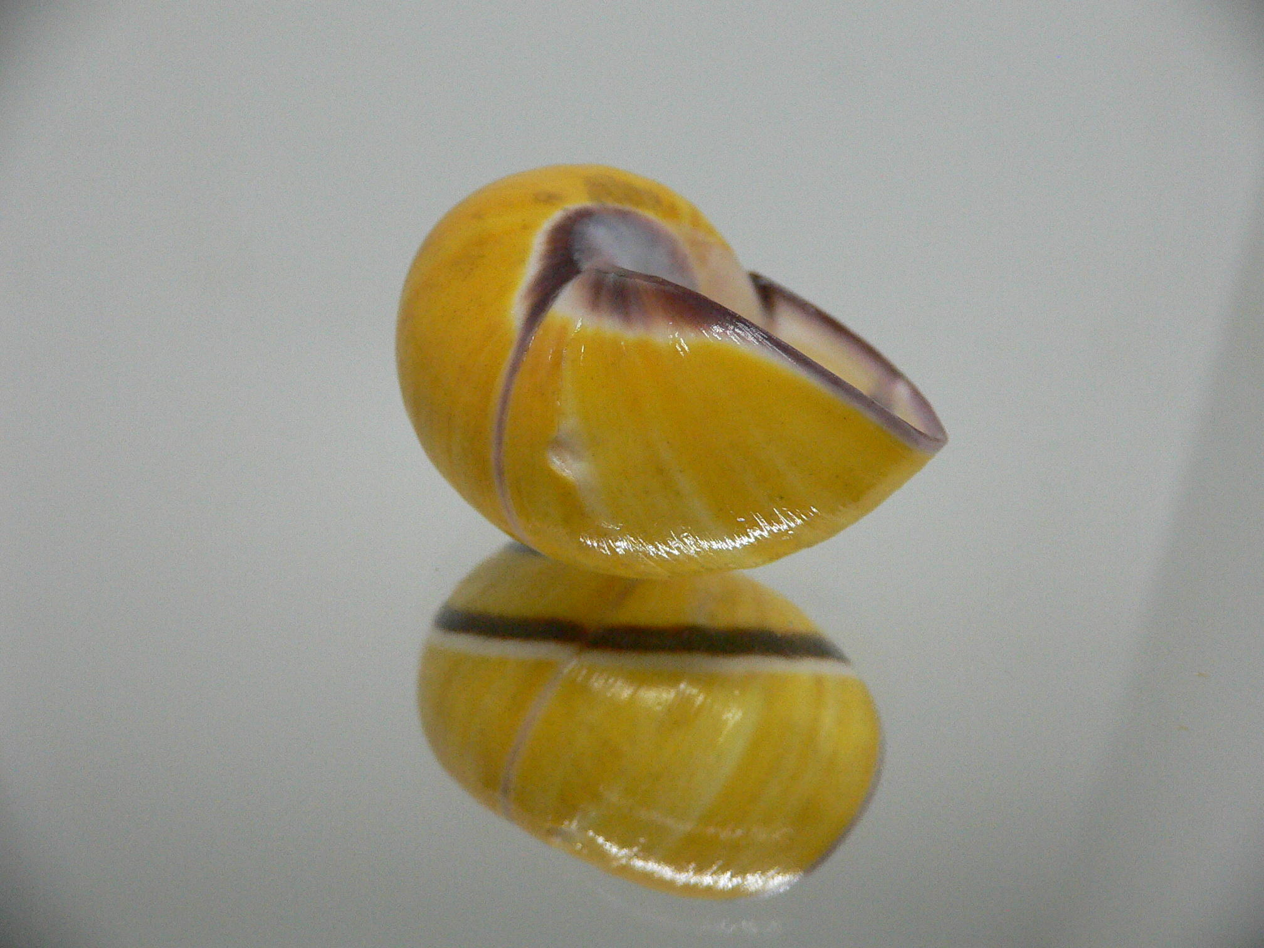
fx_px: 1278
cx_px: 632
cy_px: 474
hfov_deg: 52.6
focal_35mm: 35
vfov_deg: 40.7
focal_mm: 4.6
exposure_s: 1/60
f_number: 2.8
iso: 200
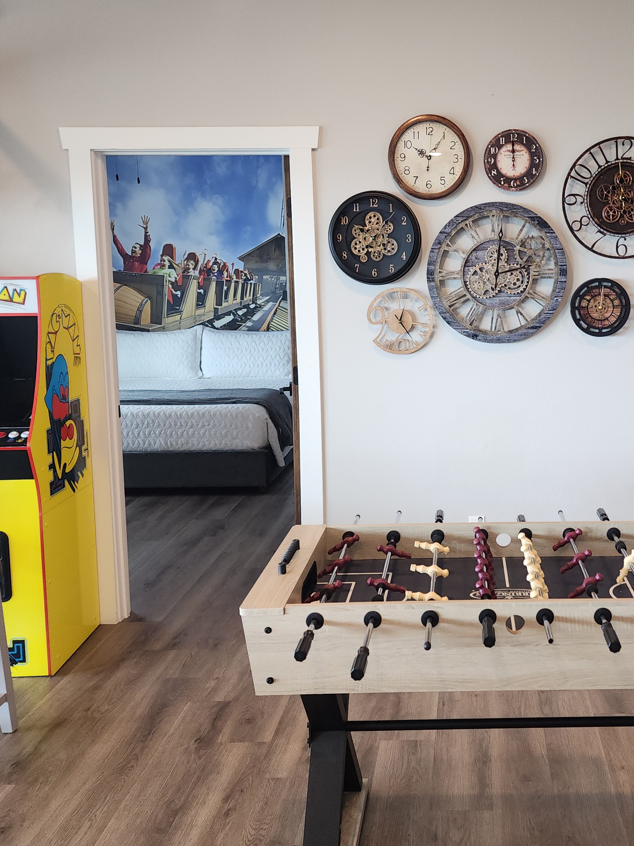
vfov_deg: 52.5
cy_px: 365
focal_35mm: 35
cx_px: 457
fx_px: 855
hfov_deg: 39.8
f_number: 1.8
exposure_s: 1/60
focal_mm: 6.4
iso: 100
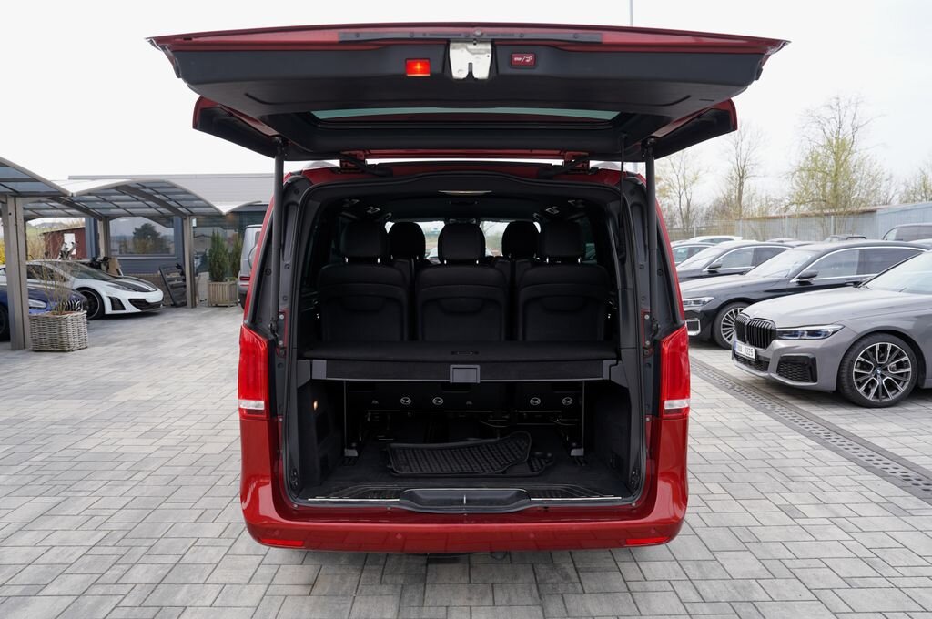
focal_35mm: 26
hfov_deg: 69.5
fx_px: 672
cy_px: 310
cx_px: 466
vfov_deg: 49.4
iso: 100
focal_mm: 26
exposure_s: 1/100
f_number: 5
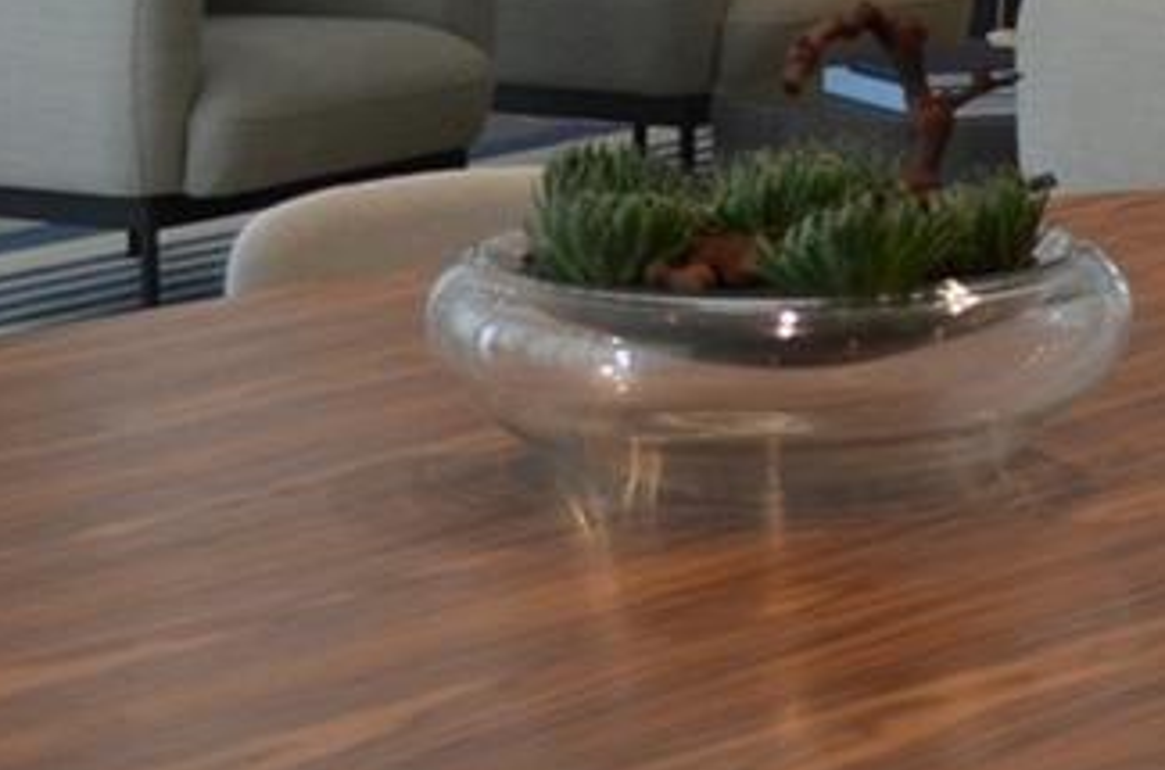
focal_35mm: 192
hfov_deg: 10.7
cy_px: -131
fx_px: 6198
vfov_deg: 7.1
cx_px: 1129
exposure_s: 1/60
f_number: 4.2
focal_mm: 26
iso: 400
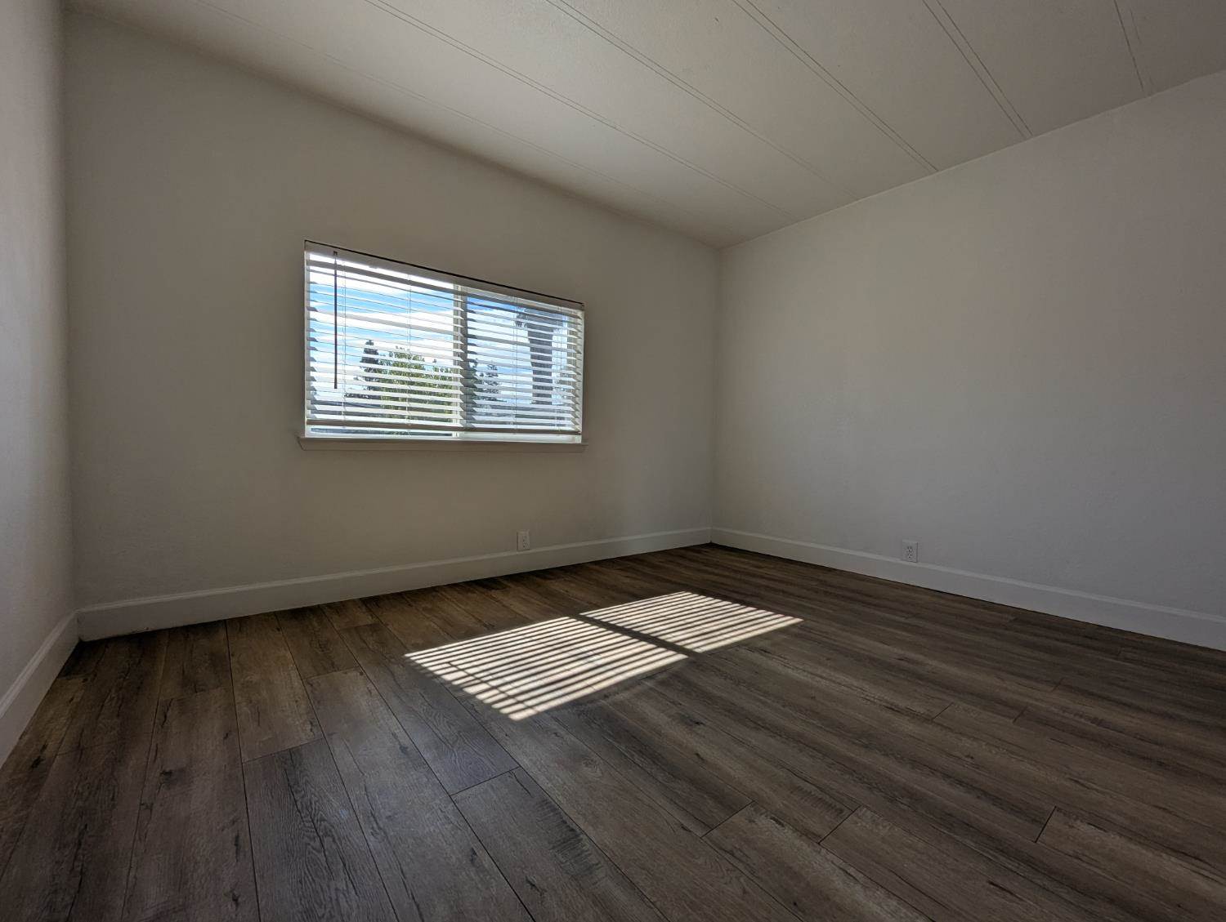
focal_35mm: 13
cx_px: 613
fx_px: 461
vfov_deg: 90.0
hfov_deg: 106.1
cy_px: 461
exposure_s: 1/958
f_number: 2.2
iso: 47
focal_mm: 1.95
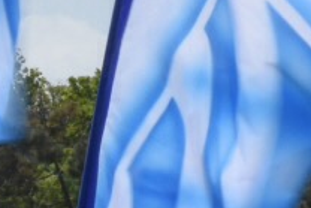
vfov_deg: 2.3
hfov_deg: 3.4
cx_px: 399
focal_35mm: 608
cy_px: -192
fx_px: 5256
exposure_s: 1/30
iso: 100
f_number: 36
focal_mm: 52
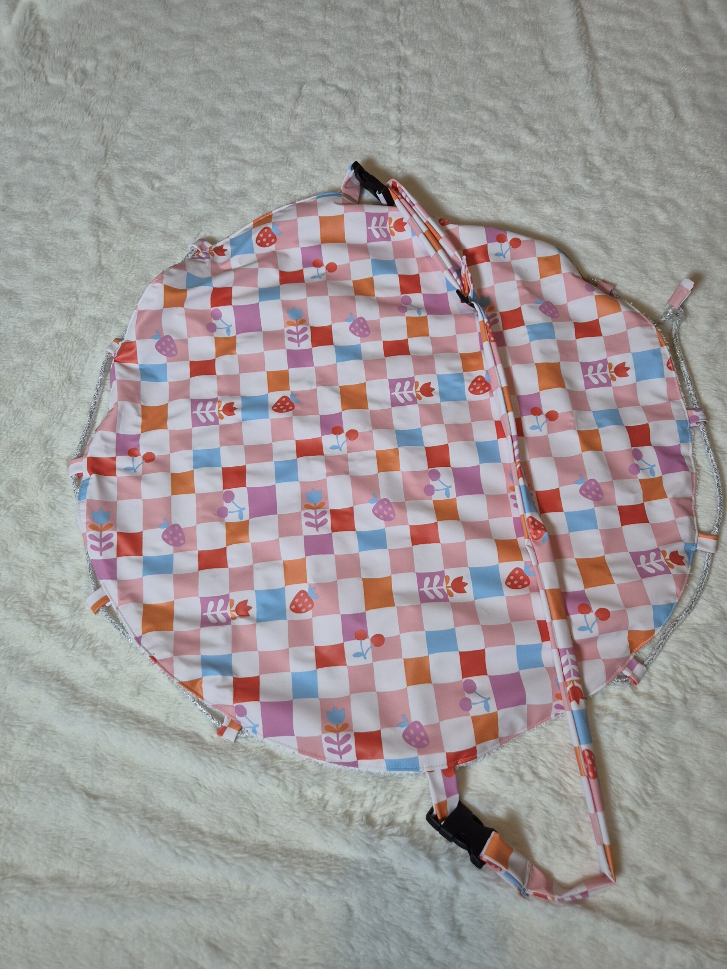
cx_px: 364
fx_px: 644
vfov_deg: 73.9
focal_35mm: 23
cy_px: 484
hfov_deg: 58.9
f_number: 1.8
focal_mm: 5.4
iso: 200
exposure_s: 1/100
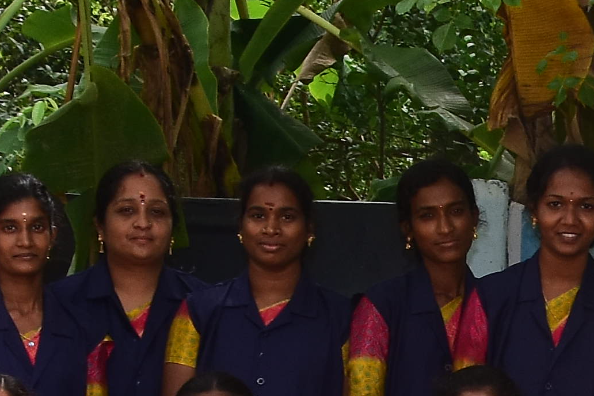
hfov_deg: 12.5
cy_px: 619
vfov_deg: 8.5
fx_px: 2590
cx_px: 847
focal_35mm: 157
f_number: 8
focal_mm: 18
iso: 320
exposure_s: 1/125
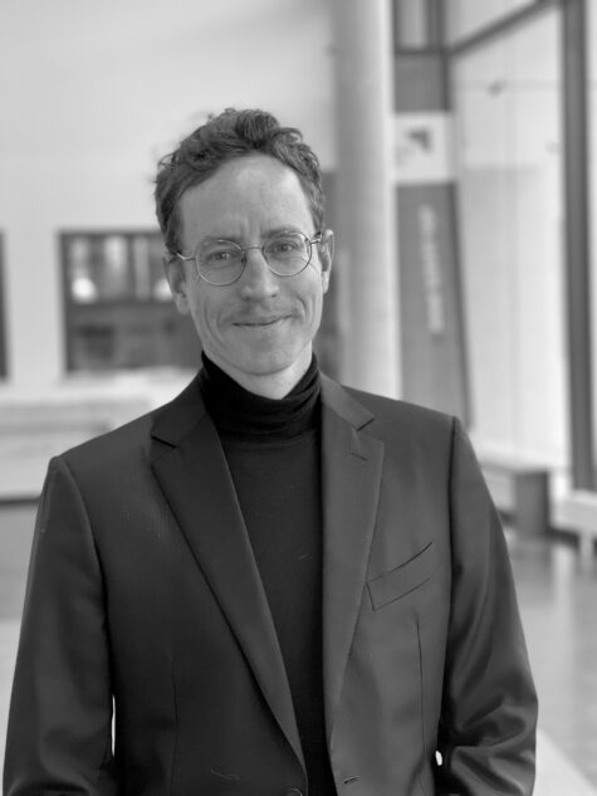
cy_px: 398
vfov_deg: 30.3
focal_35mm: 64
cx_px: 298
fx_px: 1471
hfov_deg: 22.9
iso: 125
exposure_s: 1/100
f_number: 2.2
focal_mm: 7.5
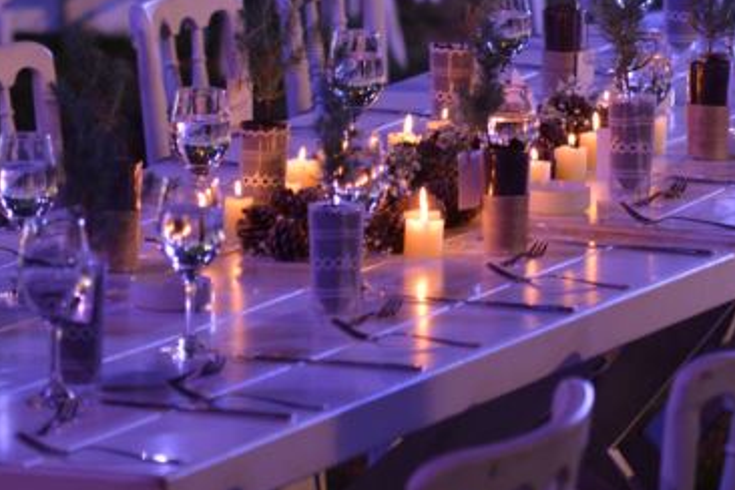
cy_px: 294
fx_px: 5716
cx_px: 275
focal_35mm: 280
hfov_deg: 7.4
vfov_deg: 4.9
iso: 1600
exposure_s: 1/320
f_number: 2.8
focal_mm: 100
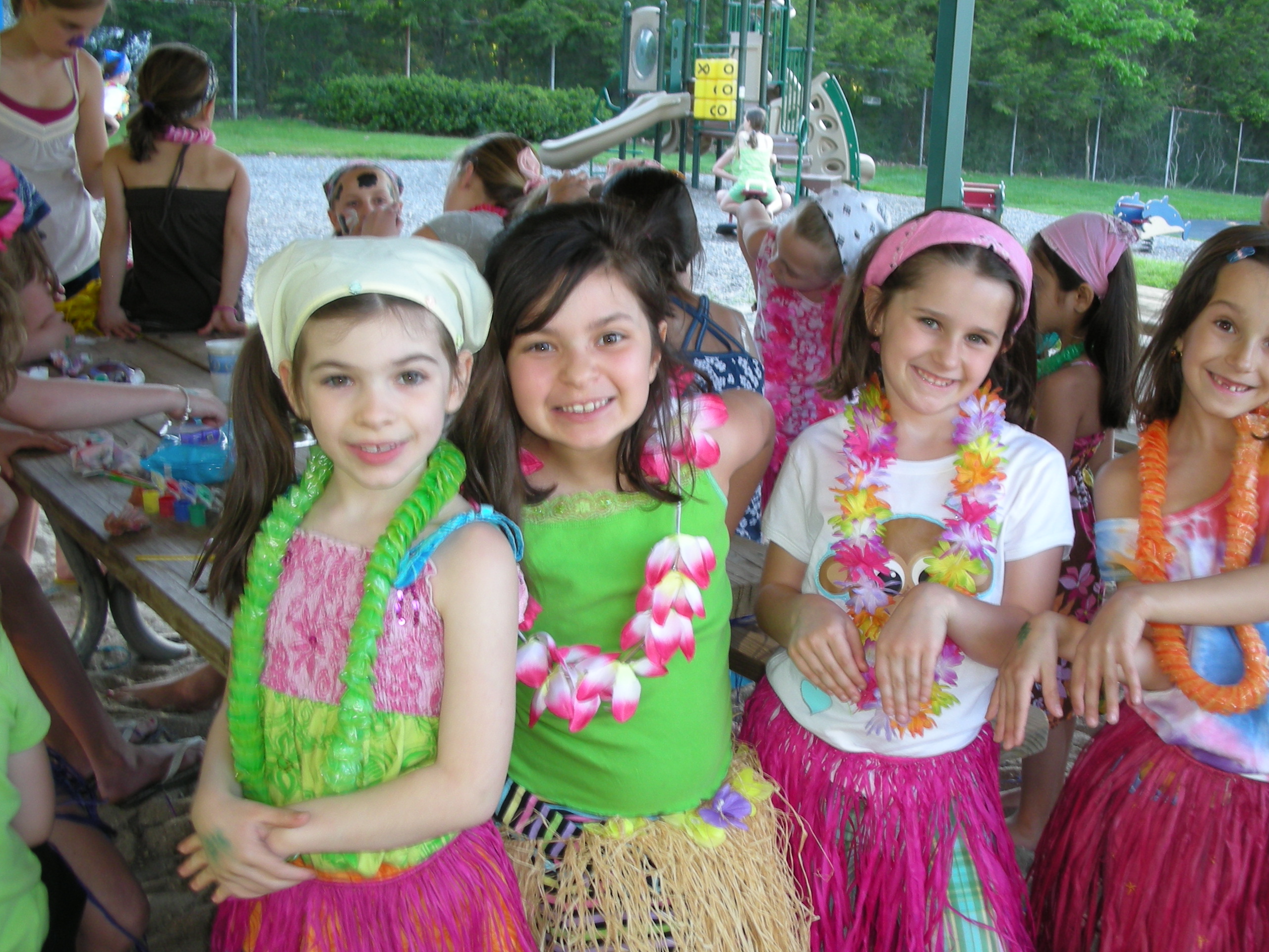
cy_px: 556
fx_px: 1540
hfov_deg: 44.7
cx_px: 721
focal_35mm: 42
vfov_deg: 34.3
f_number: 2.8
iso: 50
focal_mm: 5.8
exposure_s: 1/30
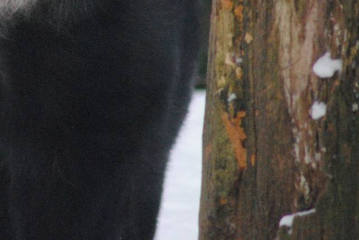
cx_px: -26
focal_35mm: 1115
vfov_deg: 1.2
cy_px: -54
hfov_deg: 1.8
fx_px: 11129
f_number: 5.6
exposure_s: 1/500
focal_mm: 300
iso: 1400
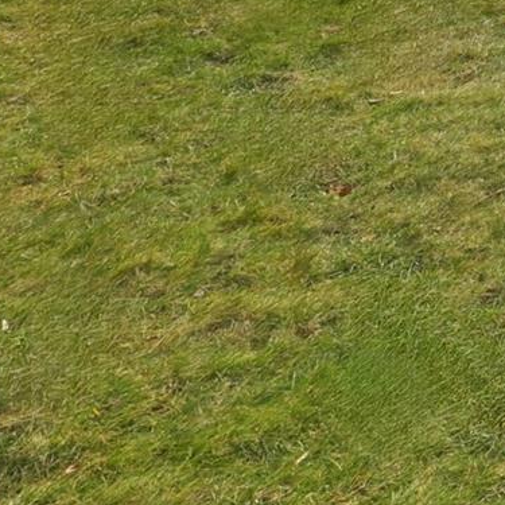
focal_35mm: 65
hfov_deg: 16.3
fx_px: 1073
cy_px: -407
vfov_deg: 19.6
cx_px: 1127
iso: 320
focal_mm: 14
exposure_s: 1/160
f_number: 14
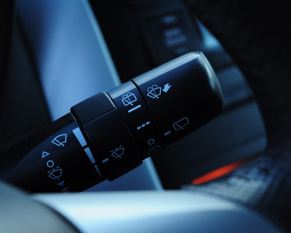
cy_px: 124
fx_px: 936
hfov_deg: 17.7
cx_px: 129
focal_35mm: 109
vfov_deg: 14.2
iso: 1000
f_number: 5.6
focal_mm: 55
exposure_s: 1/125
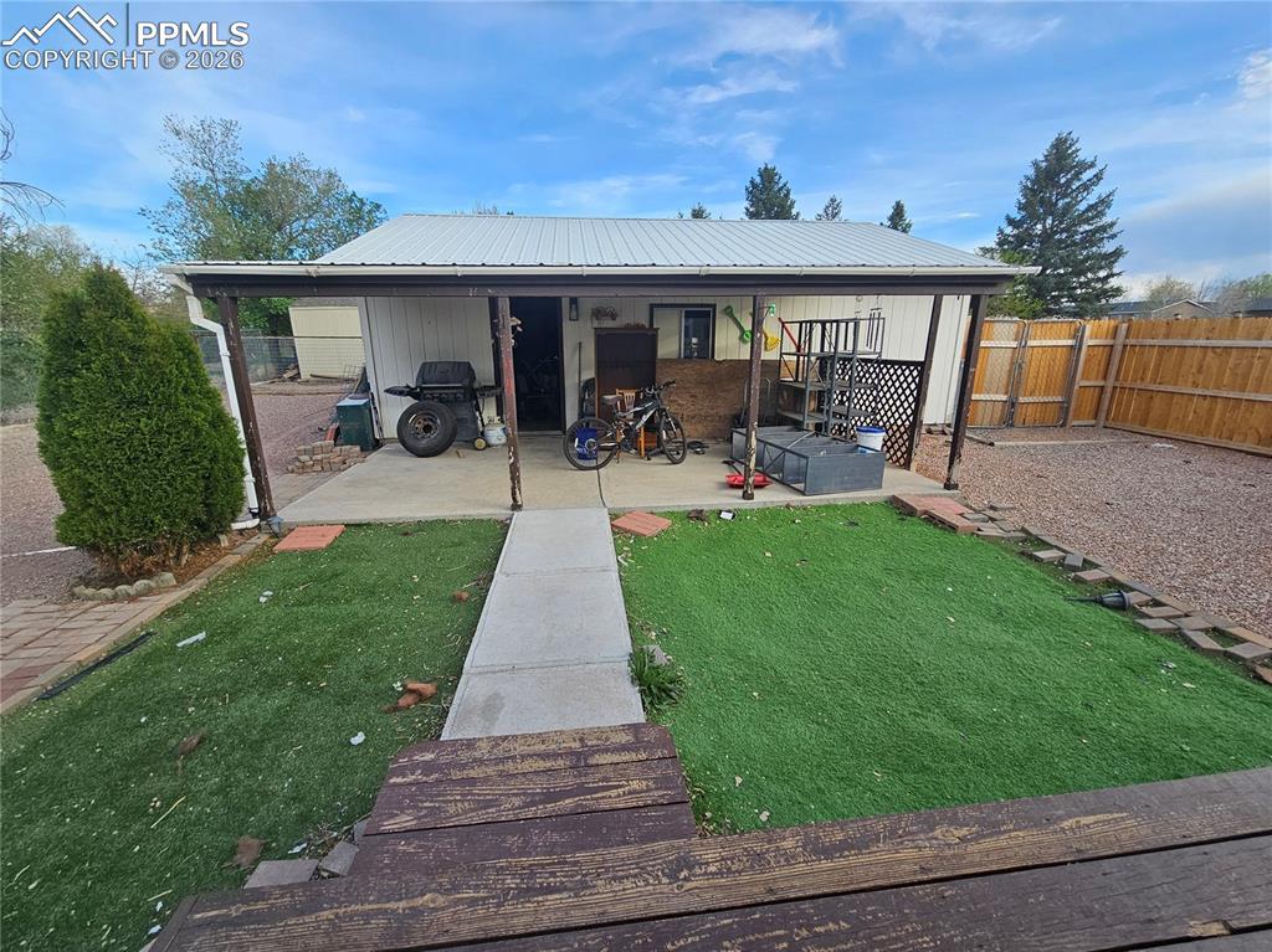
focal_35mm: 13
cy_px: 476
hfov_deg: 106.2
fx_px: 477
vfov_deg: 89.9
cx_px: 636
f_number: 2.2
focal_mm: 2.2
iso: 50
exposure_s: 1/493
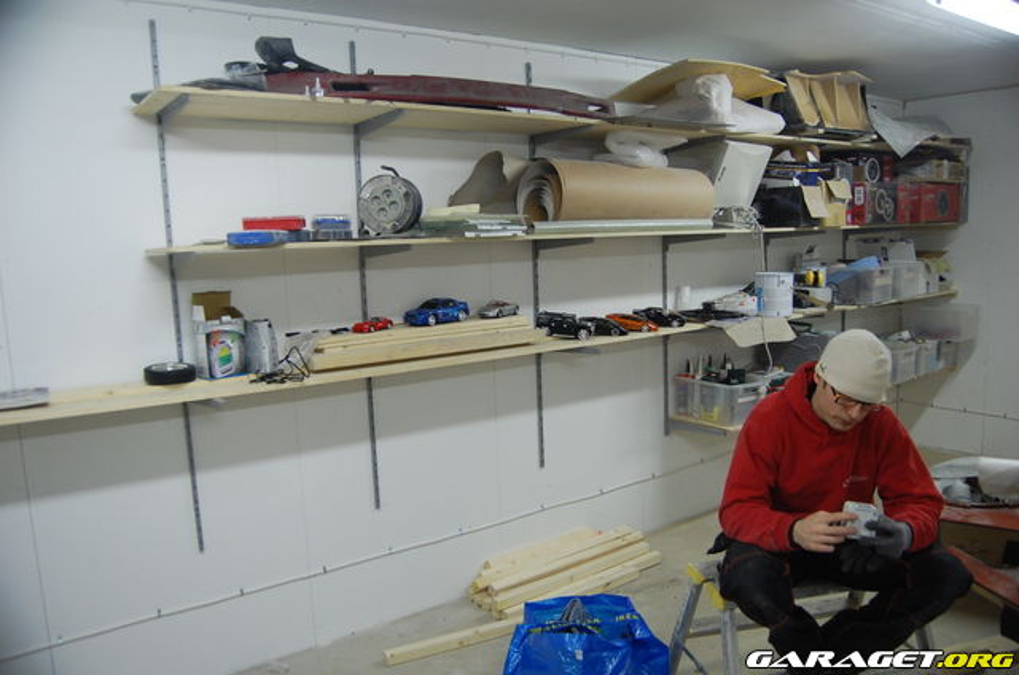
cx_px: 510
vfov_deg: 47.7
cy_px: 338
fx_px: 763
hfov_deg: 67.5
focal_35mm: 27
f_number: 3.5
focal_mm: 18
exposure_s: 1/20
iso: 800
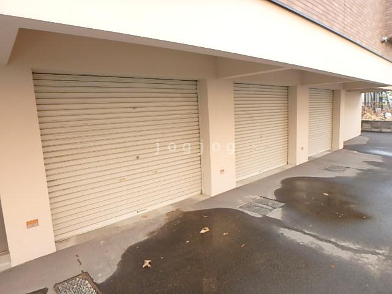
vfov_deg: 63.4
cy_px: 147
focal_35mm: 21
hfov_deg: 79.0
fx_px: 238
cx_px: 196
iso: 125
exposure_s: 1/80
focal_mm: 3.7
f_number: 3.5
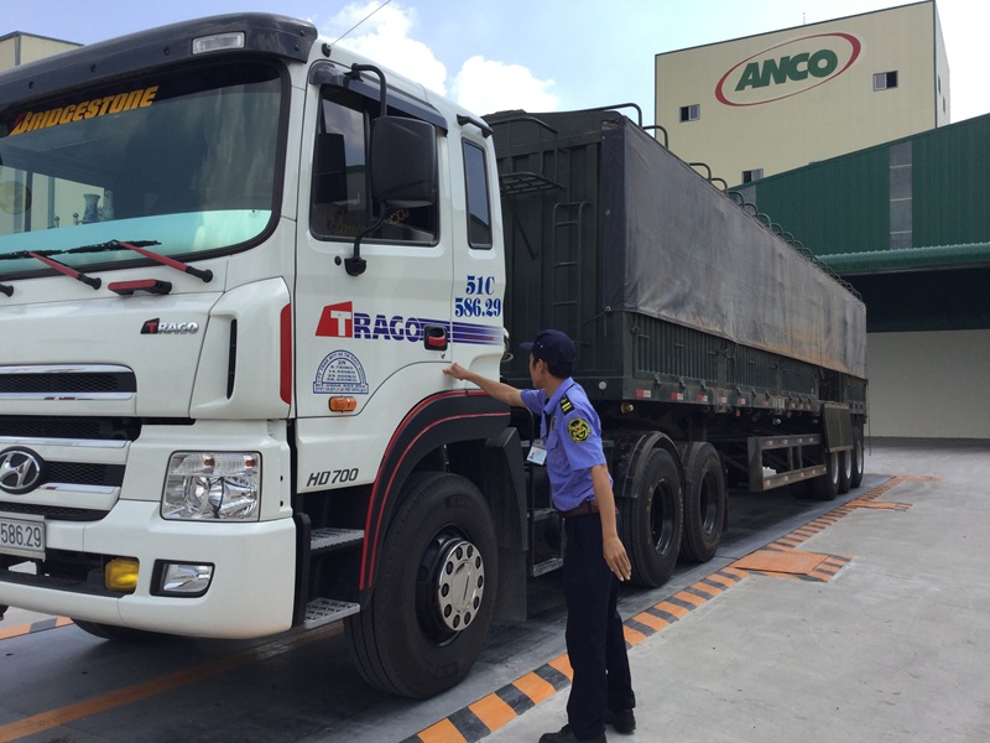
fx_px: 887
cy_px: 372
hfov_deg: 58.4
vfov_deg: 45.4
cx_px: 495
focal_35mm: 31
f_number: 2.4
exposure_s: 1/776
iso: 25
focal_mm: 3.3
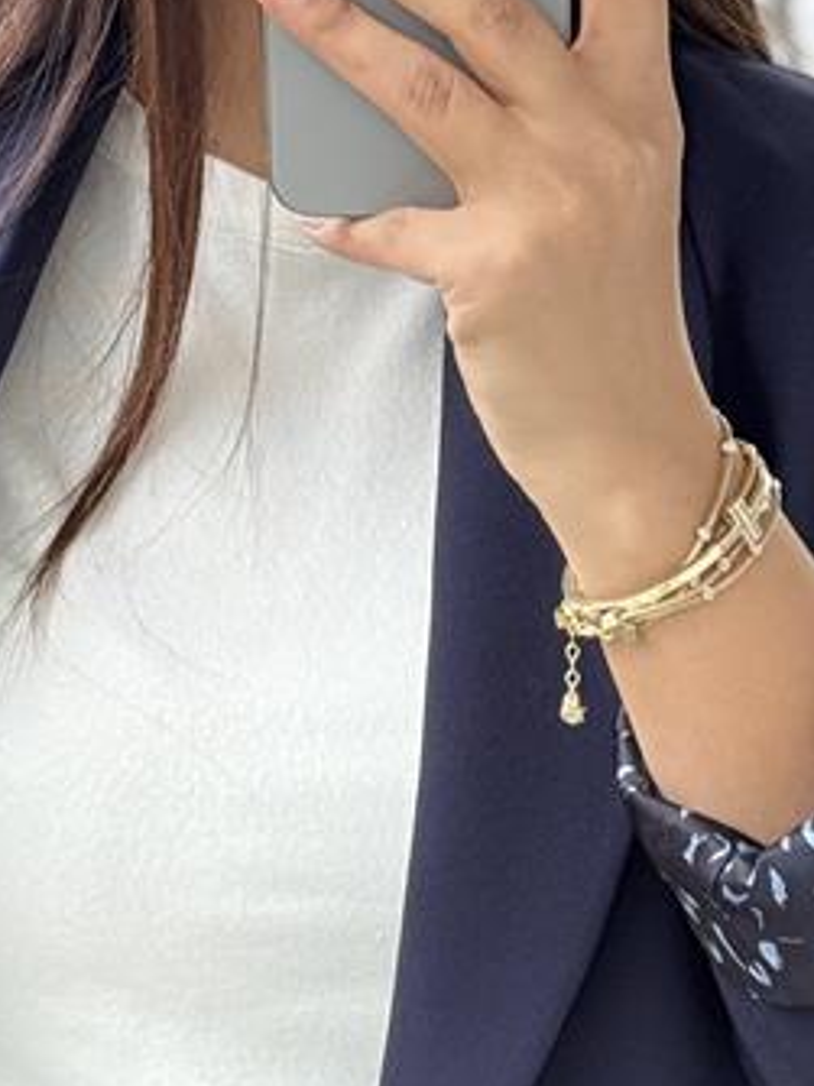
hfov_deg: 7.8
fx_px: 5992
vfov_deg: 10.3
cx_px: 415
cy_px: 1049
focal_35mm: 191
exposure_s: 1/167
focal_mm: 6.76
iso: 80
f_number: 1.78
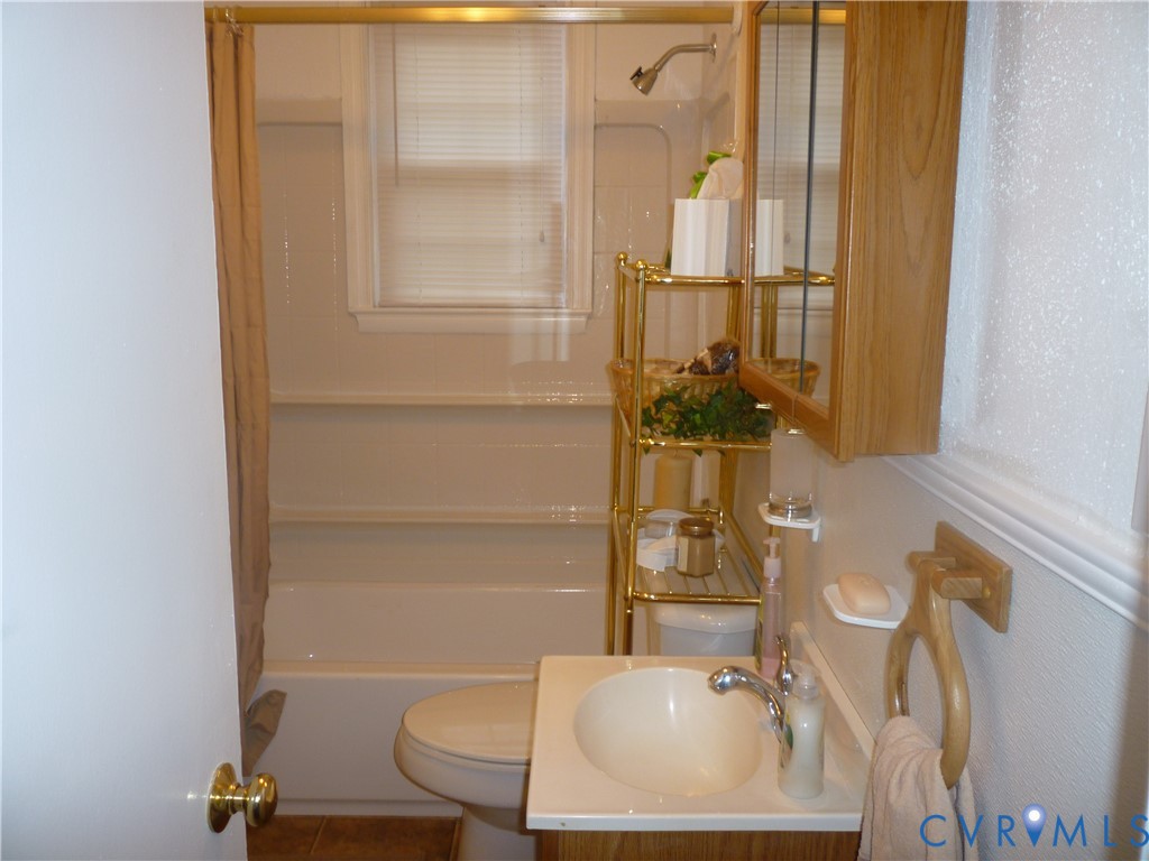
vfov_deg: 48.2
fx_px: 963
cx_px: 574
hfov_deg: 61.7
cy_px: 430
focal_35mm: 29
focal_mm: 5.2
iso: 100
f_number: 3.3
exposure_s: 1/30
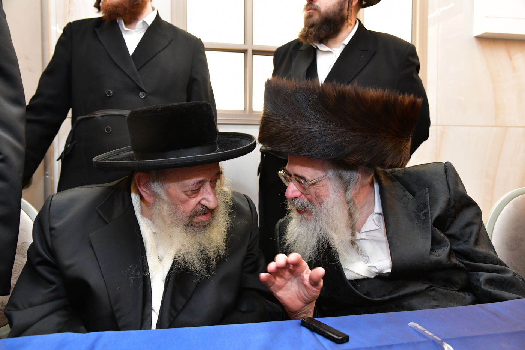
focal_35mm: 32
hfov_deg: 58.7
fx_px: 467
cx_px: 262
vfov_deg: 41.1
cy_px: 175
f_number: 5.6
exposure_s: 1/100
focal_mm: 32
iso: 4000
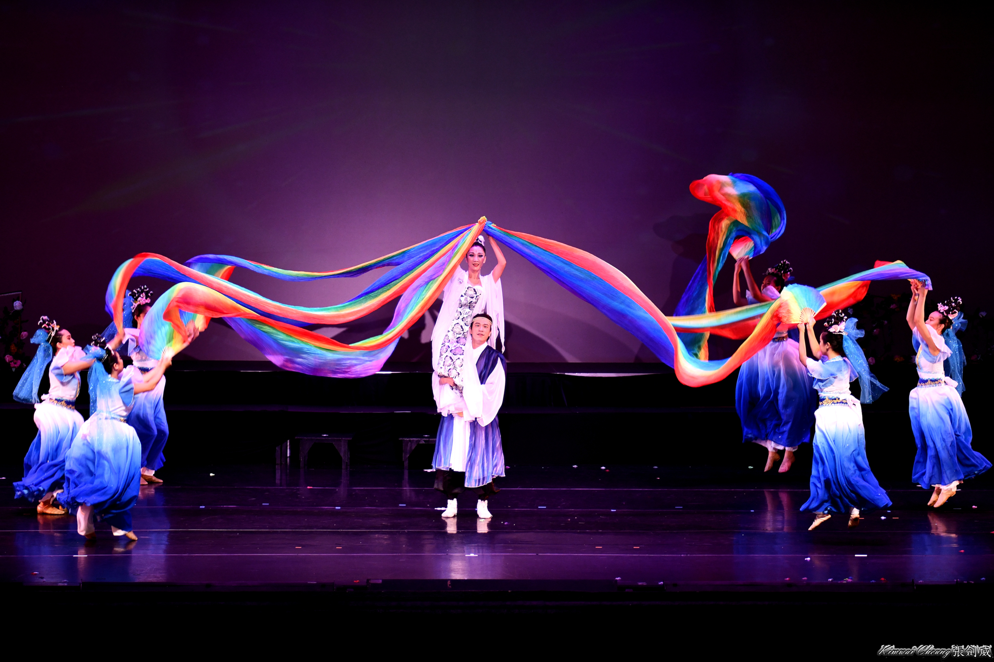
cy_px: 331
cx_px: 497
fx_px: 3368
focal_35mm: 122
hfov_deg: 16.8
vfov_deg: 11.2
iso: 560
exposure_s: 1/160
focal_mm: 122
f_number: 3.2
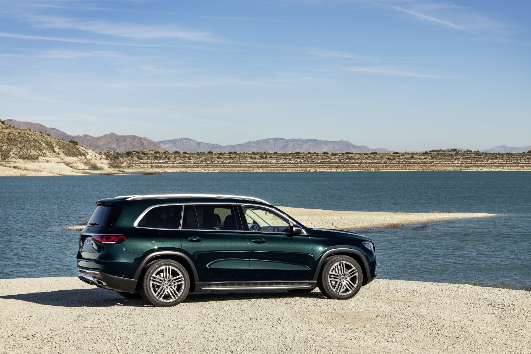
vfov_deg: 17.5
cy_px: 177
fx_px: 1150
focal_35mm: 78
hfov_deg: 26.0
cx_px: 266
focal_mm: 78
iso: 100
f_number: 11
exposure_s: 1/200
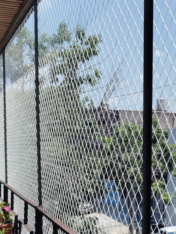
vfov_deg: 16.6
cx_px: 141
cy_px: 191
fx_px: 800
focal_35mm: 118
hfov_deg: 12.5
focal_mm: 5.59
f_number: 1.88
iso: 50
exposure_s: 1/1936
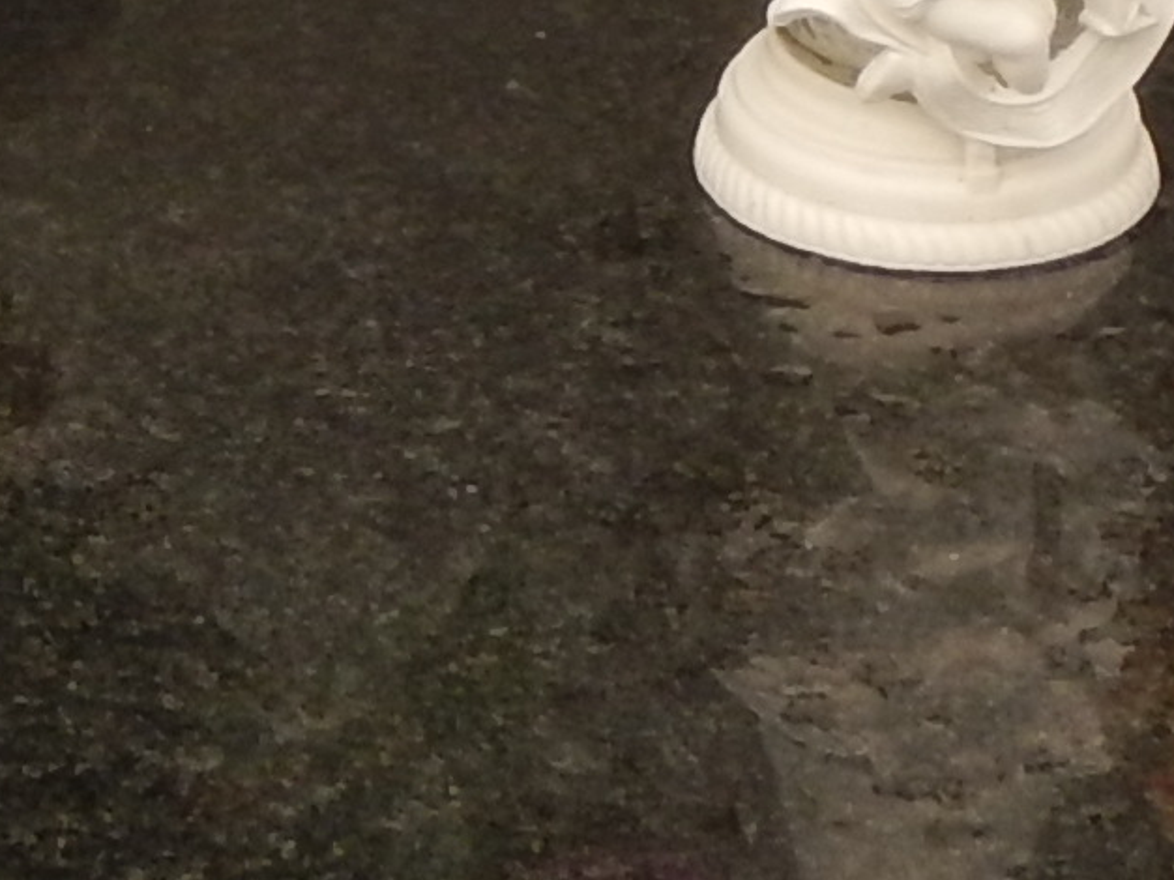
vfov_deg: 4.0
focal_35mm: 353
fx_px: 11970
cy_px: -2041
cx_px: -266
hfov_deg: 5.6
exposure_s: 1/200
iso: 125
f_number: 4.3
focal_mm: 8.5
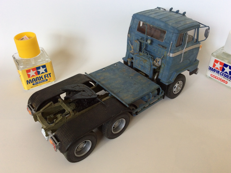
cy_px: 86
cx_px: 116
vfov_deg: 44.1
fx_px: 213
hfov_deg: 56.9
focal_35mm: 32
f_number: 2.4
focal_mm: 3.3
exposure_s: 1/120
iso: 50
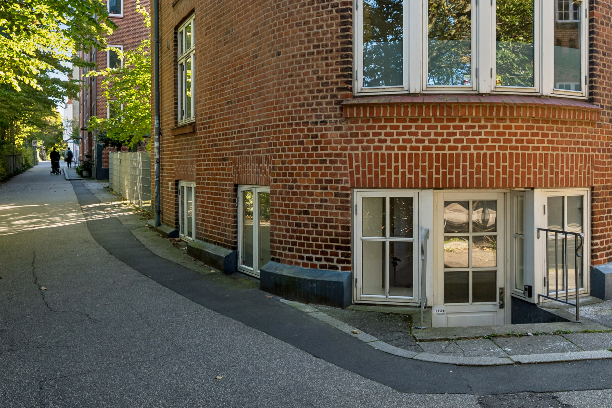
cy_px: 172
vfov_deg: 36.0
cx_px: 392
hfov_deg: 51.4
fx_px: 626
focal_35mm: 37
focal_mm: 22.5
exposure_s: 1/160
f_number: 6.3
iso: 320
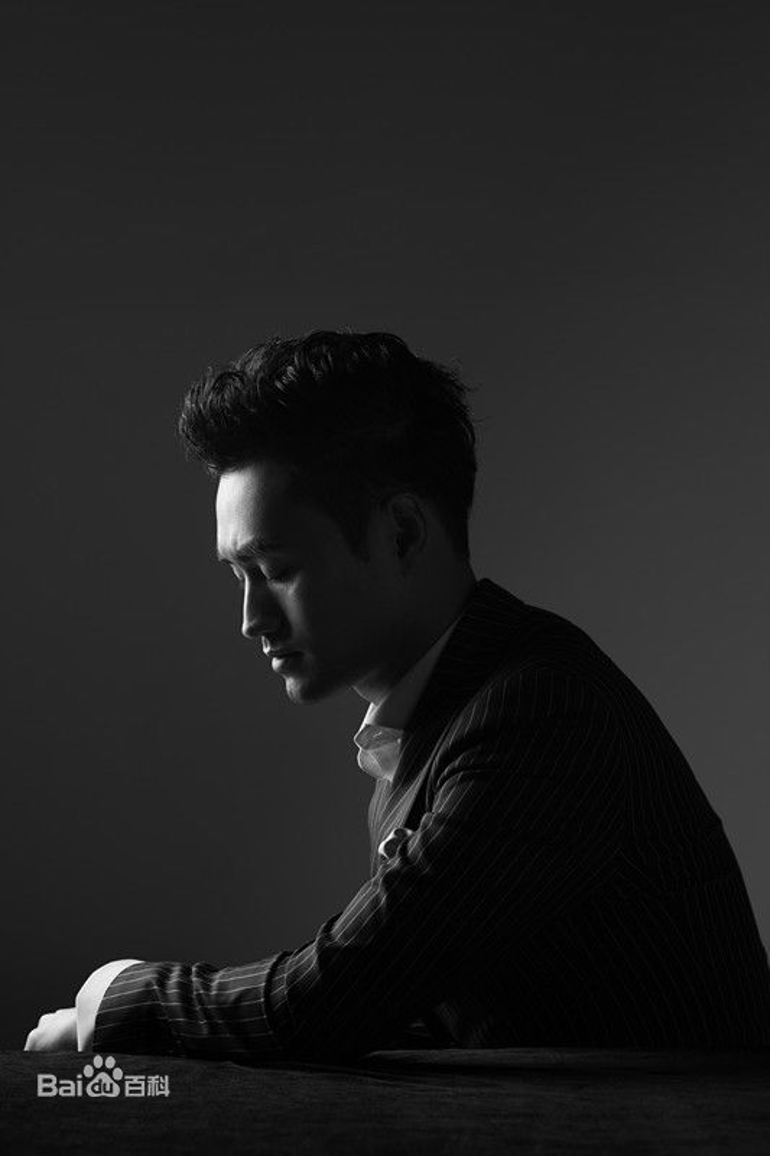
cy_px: 578
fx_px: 2728
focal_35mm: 85
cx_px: 385
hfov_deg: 16.1
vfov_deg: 23.9
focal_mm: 85
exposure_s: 1/125
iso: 125
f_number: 5.6
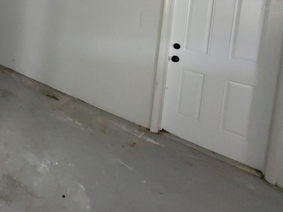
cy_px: 7
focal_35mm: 26
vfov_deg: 45.9
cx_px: 11
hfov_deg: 54.9
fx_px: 213
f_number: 2.2
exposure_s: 1/24
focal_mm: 2.2
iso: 640
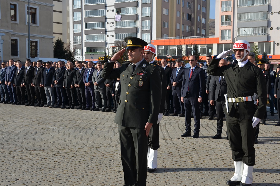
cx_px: 155
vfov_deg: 21.8
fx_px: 481
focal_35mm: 62
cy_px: 93
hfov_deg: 32.4
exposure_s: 1/250
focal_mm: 34
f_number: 8
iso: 100
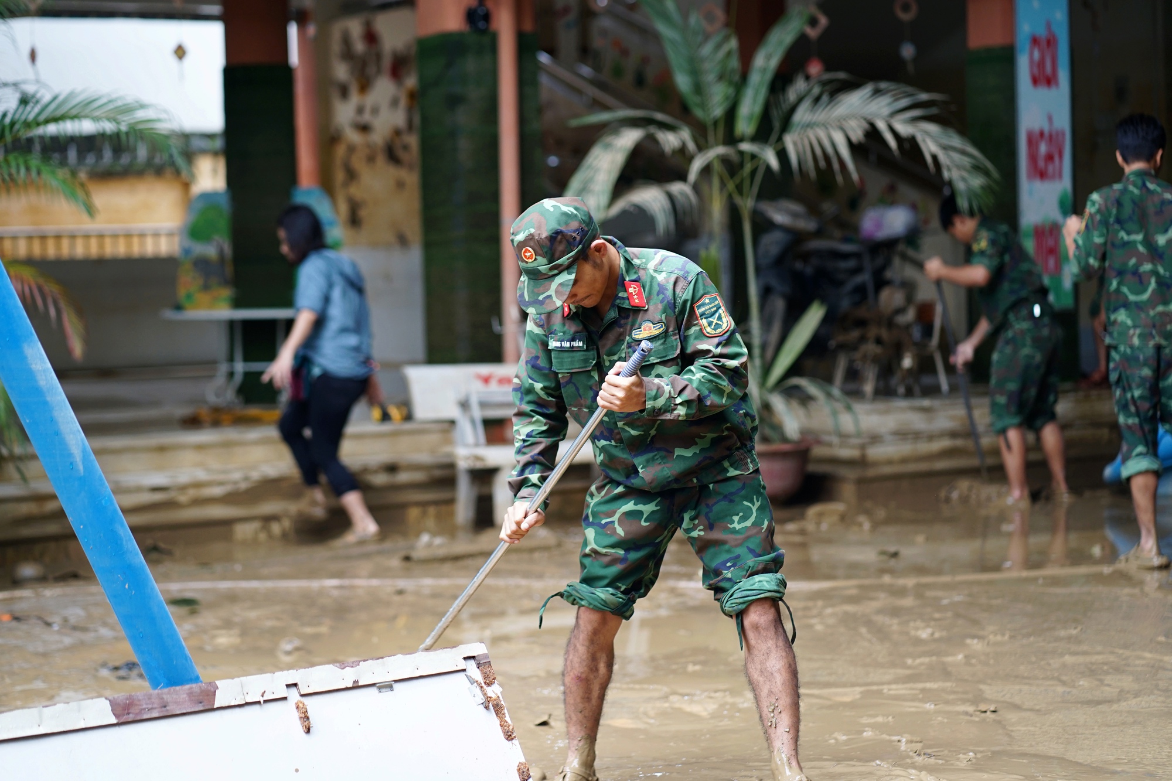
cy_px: 390
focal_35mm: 85
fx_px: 2767
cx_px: 586
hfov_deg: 23.9
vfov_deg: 16.1
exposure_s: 1/400
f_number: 2.5
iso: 400
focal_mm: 85
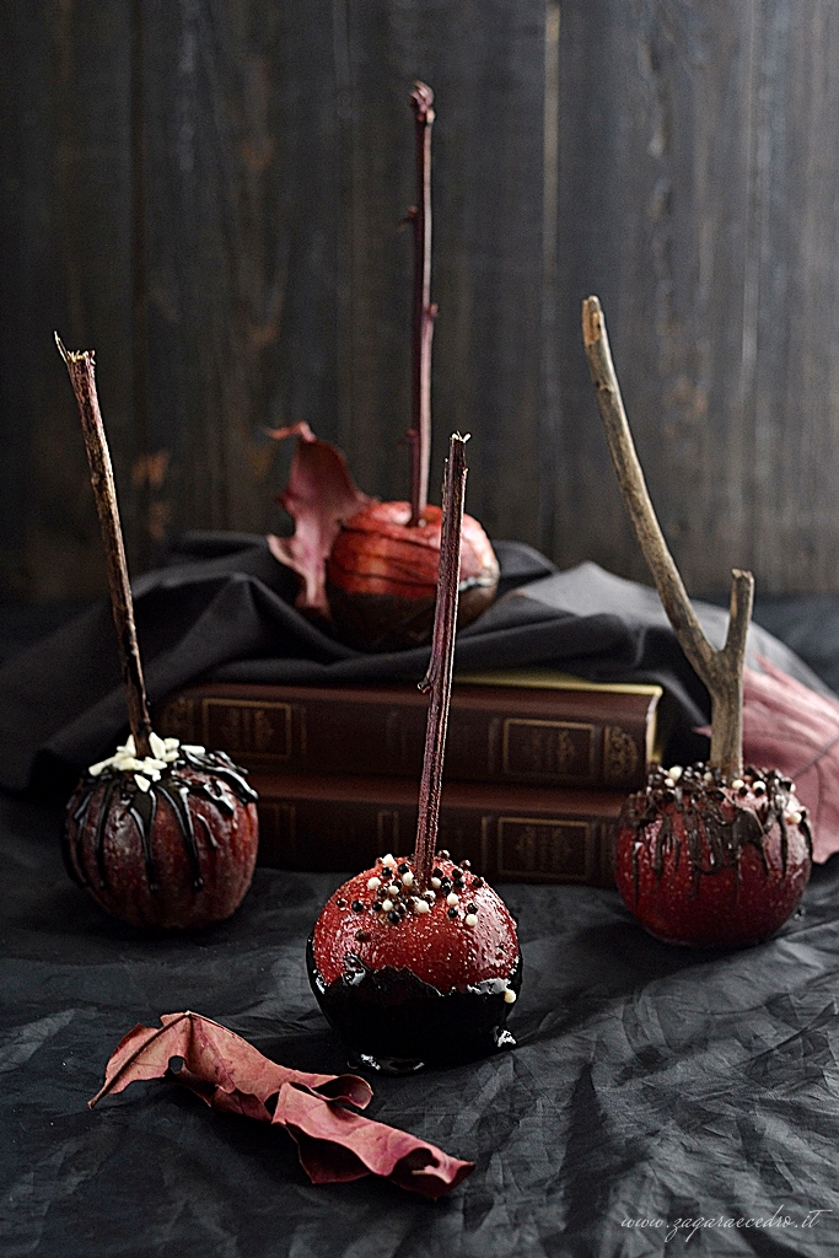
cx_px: 420
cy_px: 629
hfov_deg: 18.2
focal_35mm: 75
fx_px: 2621
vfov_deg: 27.0
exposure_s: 1/13
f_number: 4
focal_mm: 50
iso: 200
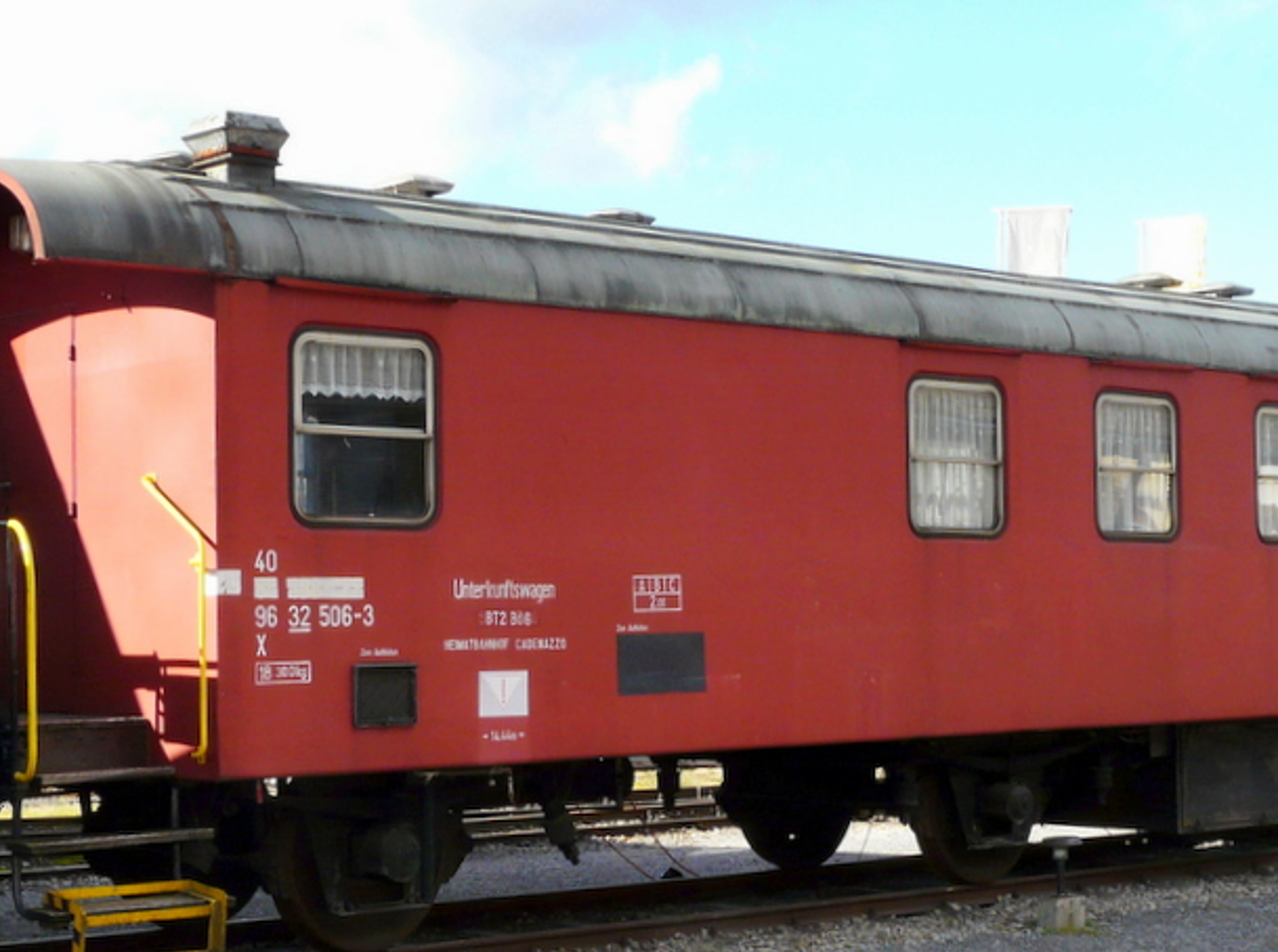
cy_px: 513
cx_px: 646
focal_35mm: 64
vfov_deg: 22.8
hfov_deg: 30.3
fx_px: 2358
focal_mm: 6.4
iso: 100
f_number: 5
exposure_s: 1/200
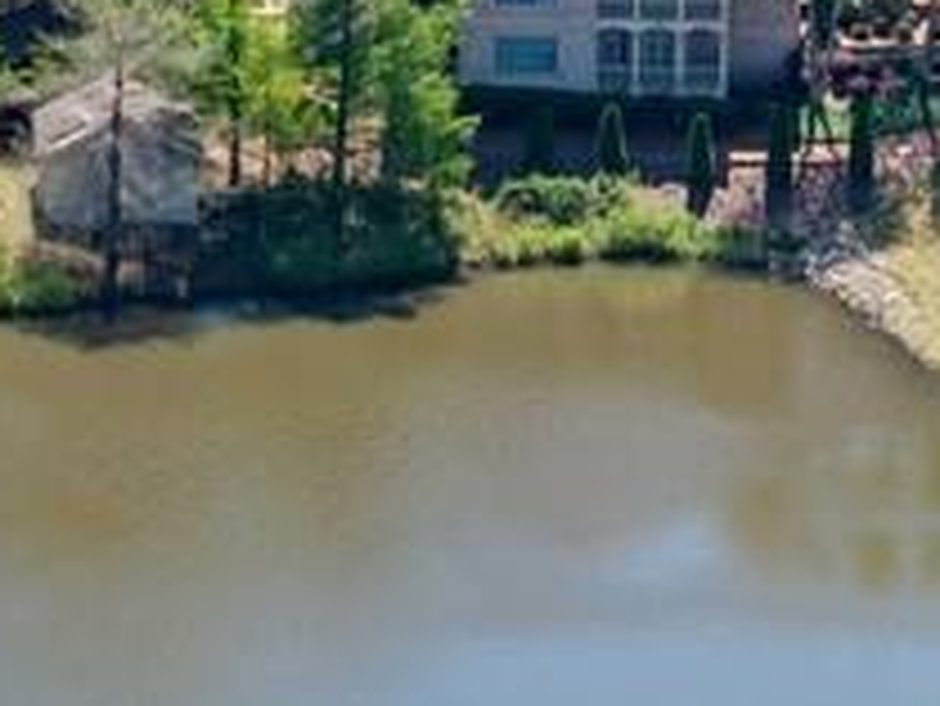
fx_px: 9292
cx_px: 265
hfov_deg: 5.8
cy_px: 1554
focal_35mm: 342
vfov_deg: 4.3
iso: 100
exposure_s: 1/60
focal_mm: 19.35
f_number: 2.8
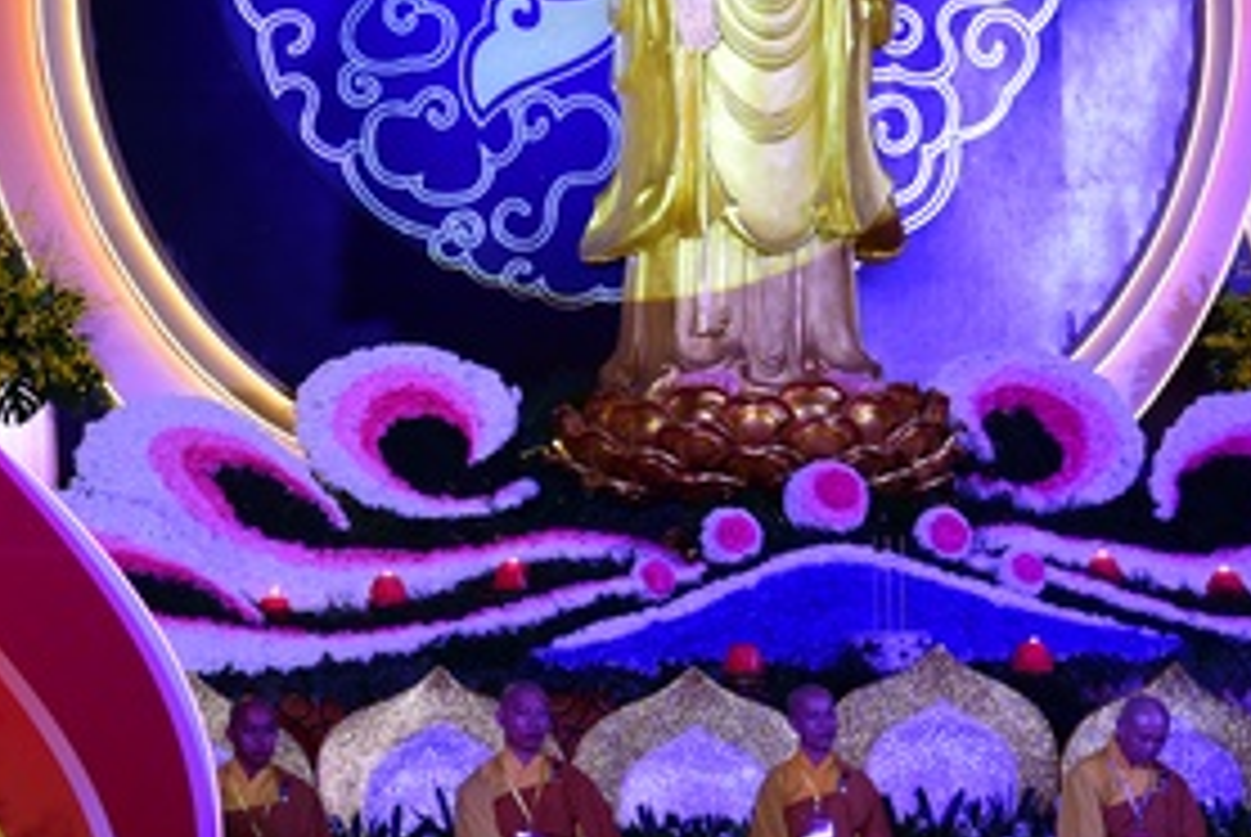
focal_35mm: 145
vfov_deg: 9.5
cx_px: 220
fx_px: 5044
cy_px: 441
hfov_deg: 14.1
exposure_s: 1/125
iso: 1250
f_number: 4
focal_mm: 62
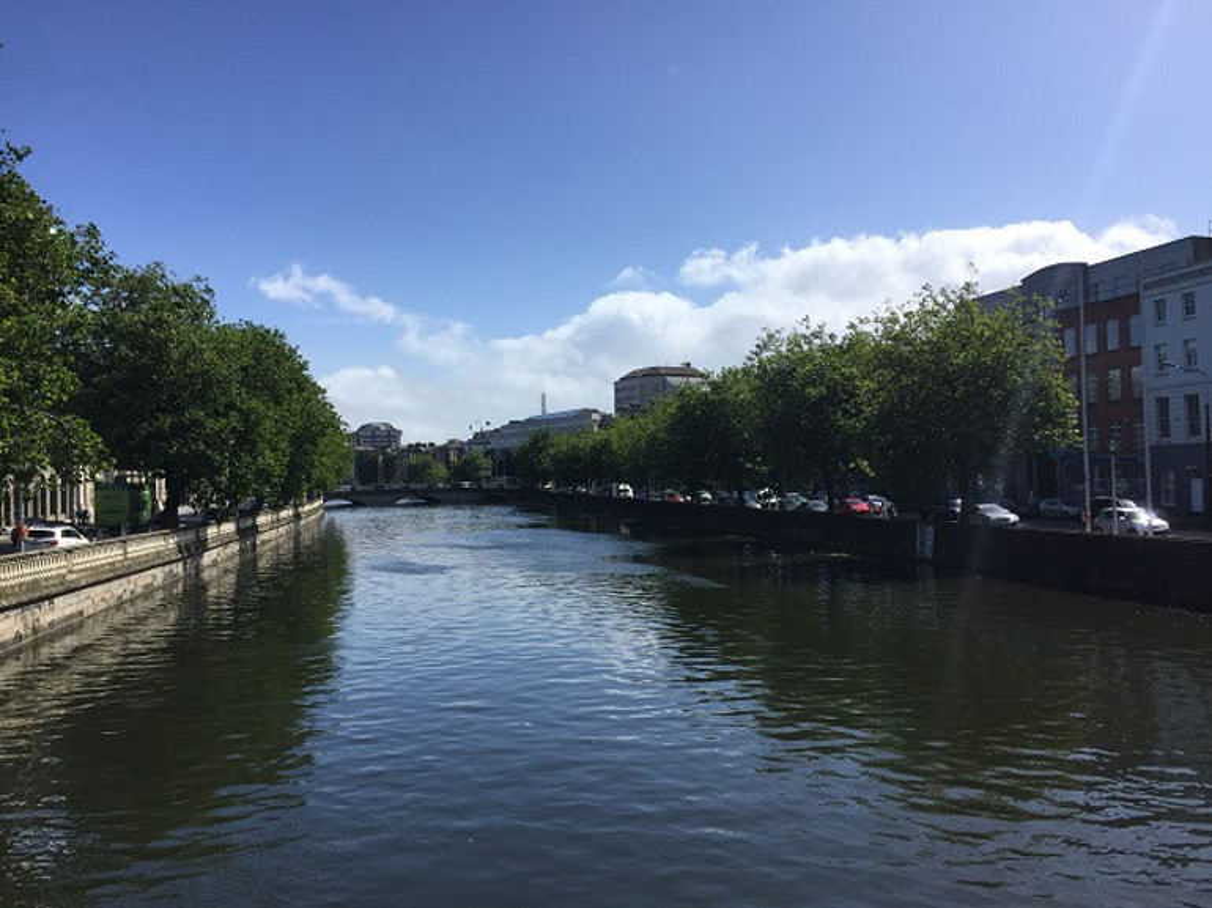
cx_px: 606
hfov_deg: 61.7
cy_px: 454
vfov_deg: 48.2
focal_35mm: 29
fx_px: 1015
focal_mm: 4.15
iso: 32
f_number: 2.2
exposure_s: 1/2639
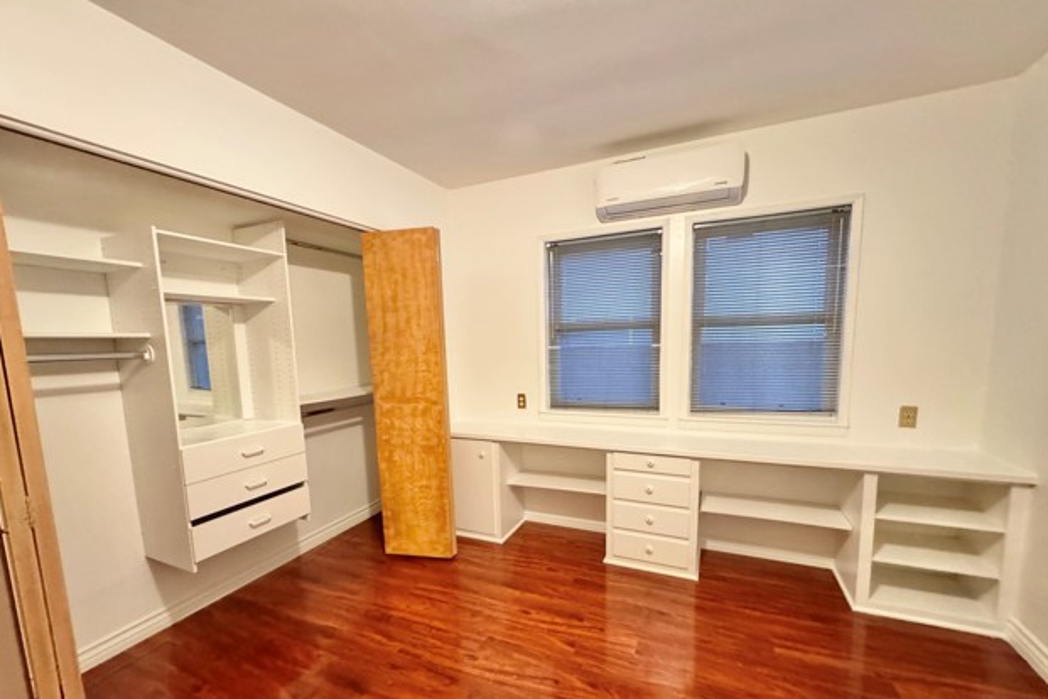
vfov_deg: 77.0
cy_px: 392
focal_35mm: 15
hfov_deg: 100.4
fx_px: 437
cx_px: 515
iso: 1250
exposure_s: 1/40
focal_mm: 2.22
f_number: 2.2
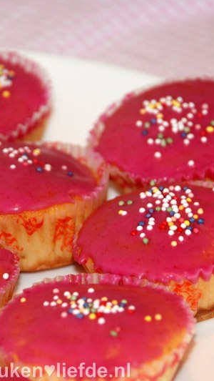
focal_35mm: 248
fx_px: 2498
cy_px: 190
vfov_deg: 8.7
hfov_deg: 4.9
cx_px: 51
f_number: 5.6
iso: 200
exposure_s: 1/60
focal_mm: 105
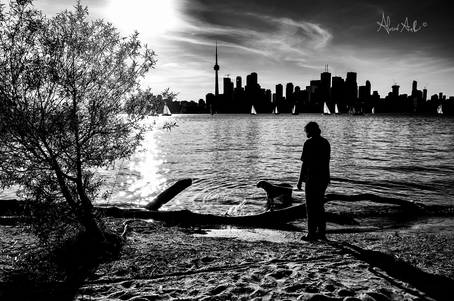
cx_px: 227
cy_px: 150
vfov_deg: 46.2
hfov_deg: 65.6
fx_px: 352
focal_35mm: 28
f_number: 8
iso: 200
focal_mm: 18.3
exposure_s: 1/320
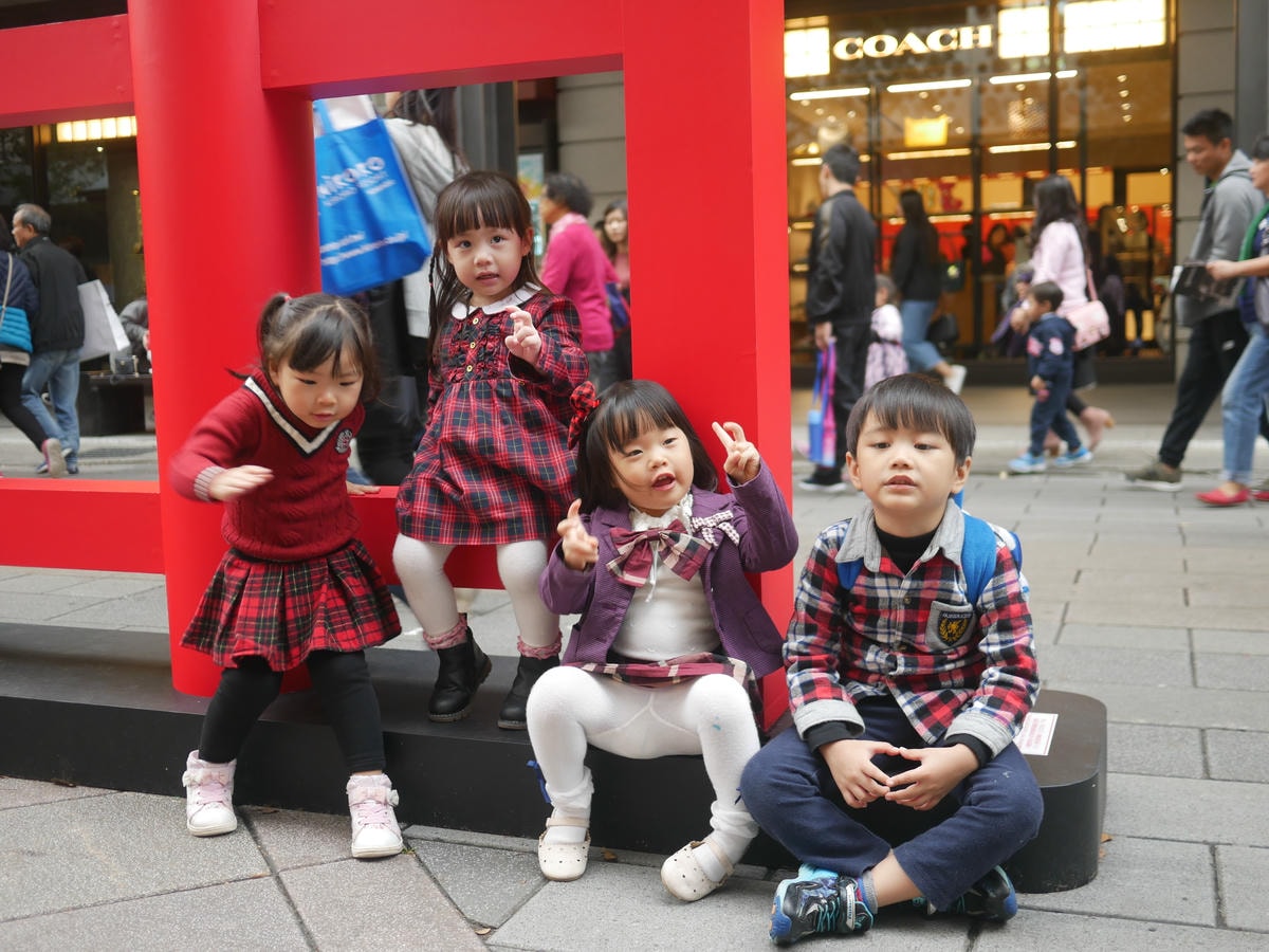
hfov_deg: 46.8
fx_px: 1466
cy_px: 476
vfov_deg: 36.0
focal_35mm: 40
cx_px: 634
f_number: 1.7
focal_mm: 20
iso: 200
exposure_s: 1/80
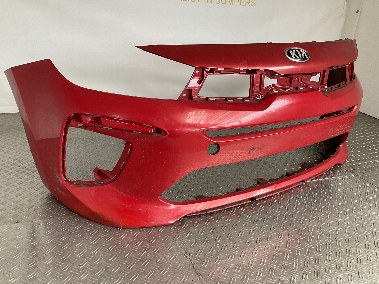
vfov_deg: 48.2
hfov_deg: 61.7
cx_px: 190
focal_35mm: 29
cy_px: 142
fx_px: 318
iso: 64
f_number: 1.8
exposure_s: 1/50
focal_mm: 3
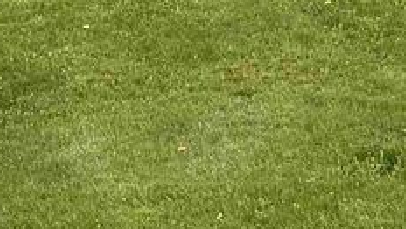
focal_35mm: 144
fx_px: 1552
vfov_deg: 7.6
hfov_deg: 13.9
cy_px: -406
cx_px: 618
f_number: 1.78
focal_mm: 6.86
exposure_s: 1/850
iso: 80
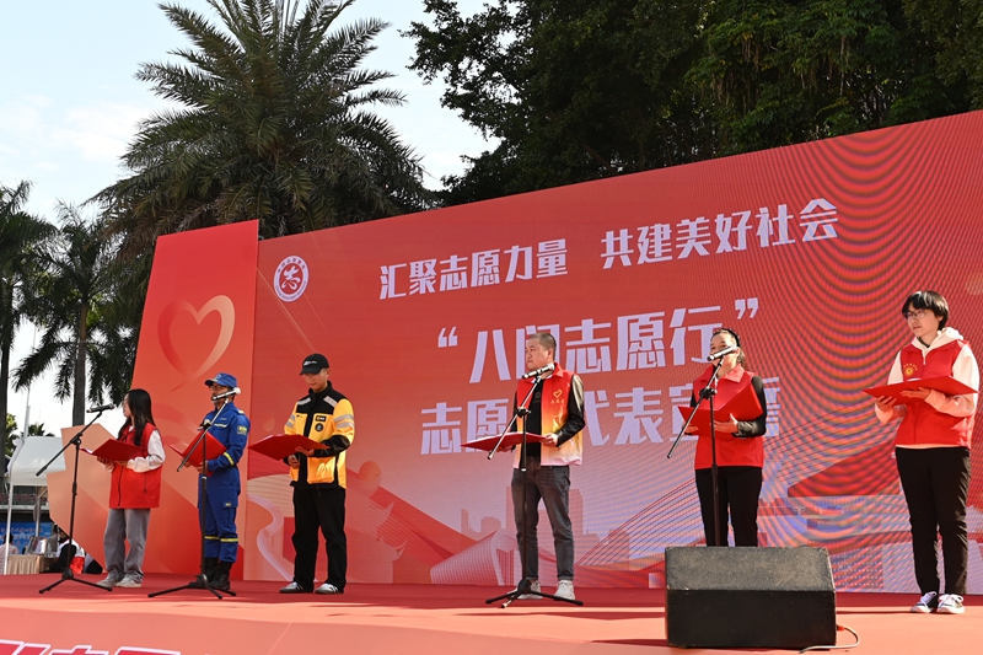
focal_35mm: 45
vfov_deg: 29.9
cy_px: 328
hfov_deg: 43.6
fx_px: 1228
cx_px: 492
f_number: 5.6
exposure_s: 1/250
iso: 200
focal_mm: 30
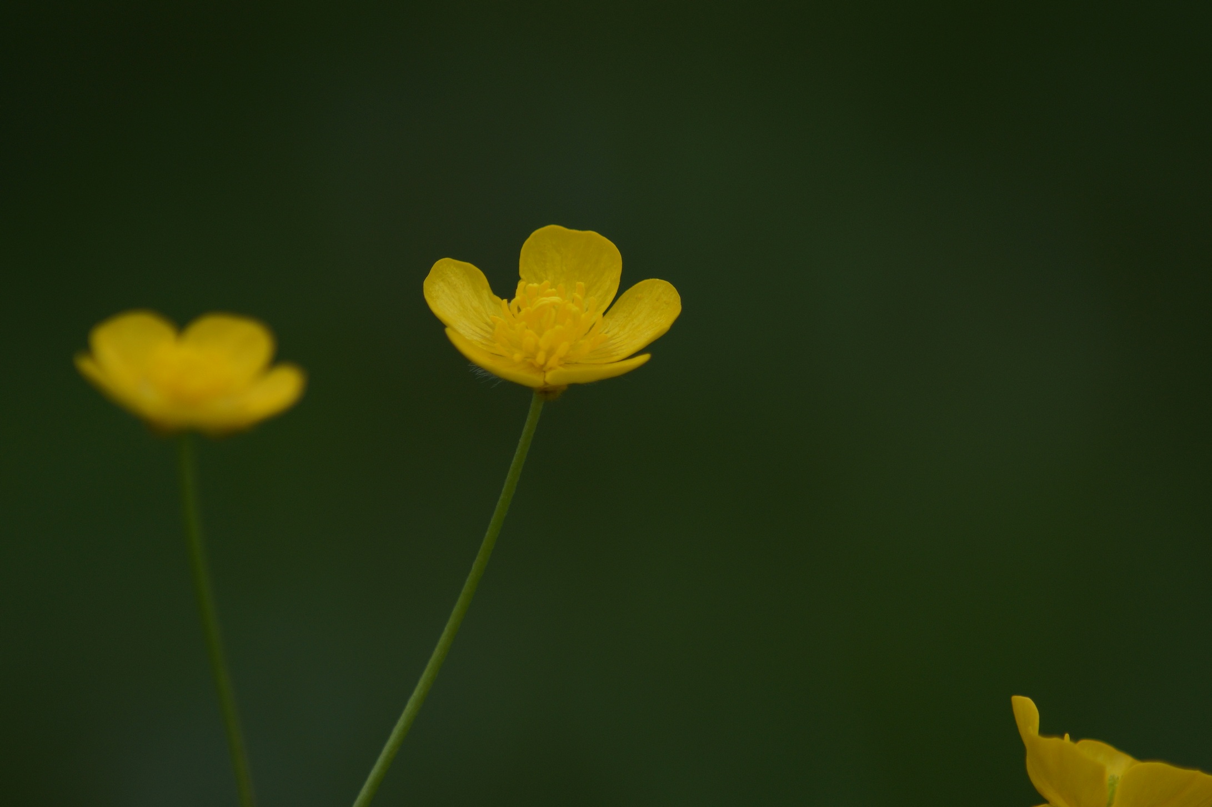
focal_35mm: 450
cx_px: 606
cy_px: 404
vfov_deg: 3.1
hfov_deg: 4.6
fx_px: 15143
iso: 200
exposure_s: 1/500
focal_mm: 300
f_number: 7.1
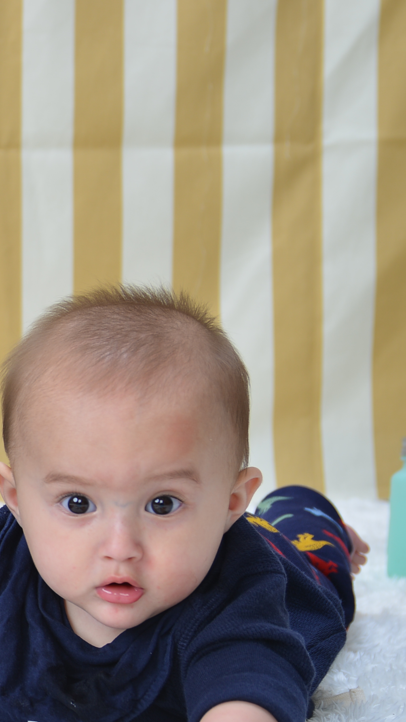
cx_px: -188
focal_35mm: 108
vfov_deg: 19.7
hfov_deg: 10.8
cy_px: 480
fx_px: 2067
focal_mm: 50
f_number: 5.6
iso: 125
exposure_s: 1/200
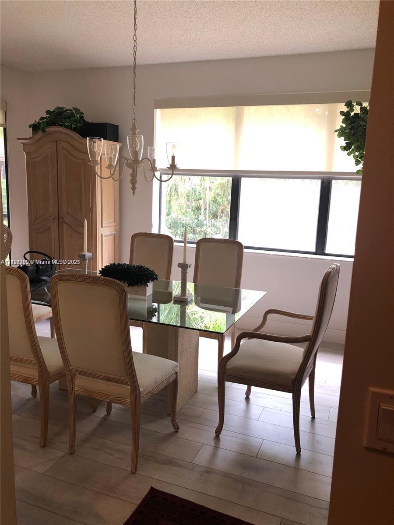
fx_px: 425
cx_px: 197
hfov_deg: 49.7
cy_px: 262
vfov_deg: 63.4
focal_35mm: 28
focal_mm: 3.99
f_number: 1.8
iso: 40
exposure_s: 1/30
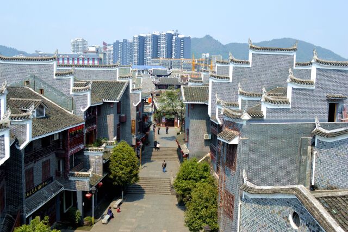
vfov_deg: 39.9
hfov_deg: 57.2
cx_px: 174
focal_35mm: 33
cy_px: 116
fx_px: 319
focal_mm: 22
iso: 100
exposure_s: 1/200
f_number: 7.1
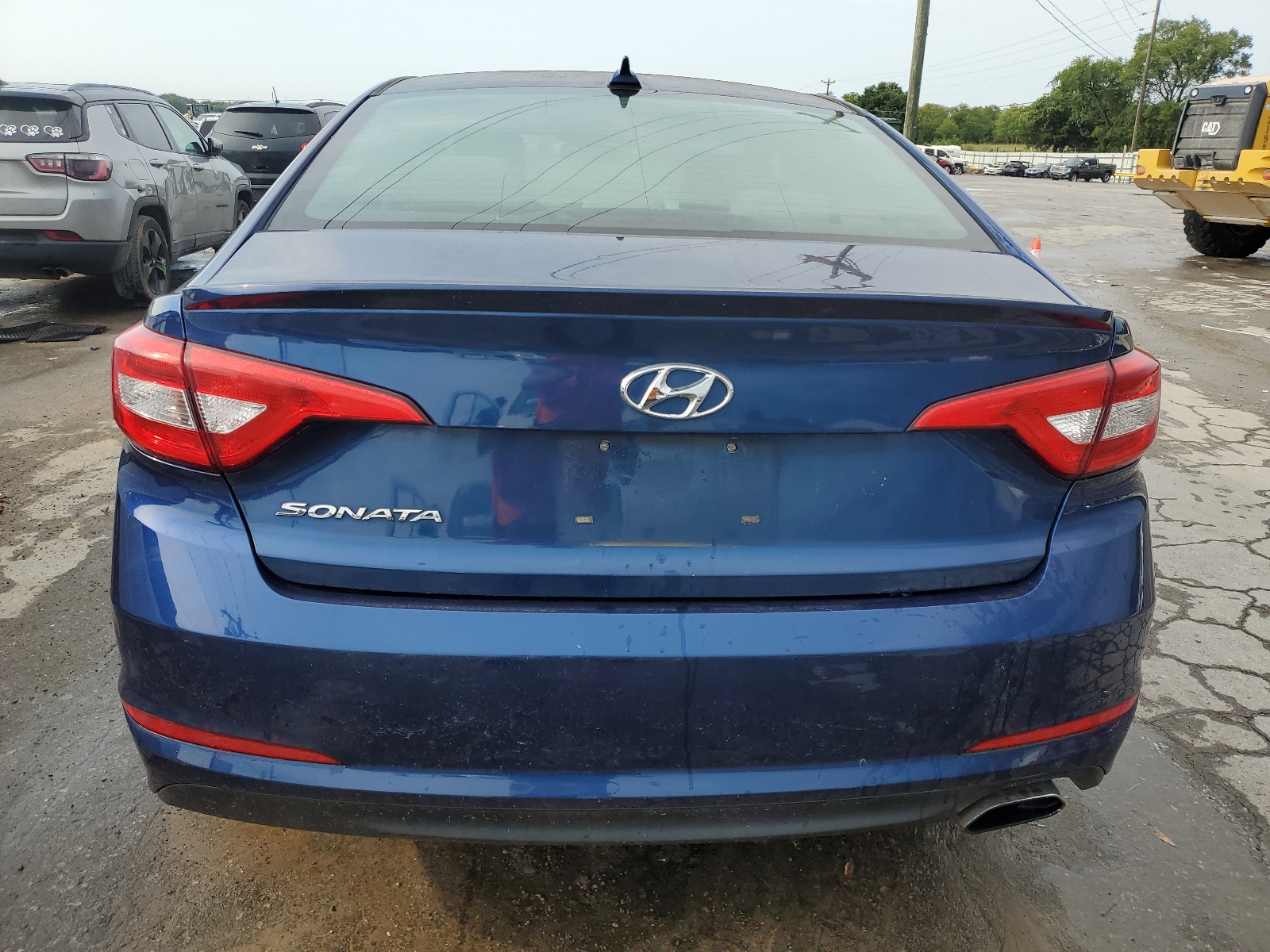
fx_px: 954
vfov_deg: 53.1
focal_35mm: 26
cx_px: 635
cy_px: 476
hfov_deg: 67.3
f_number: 1.5
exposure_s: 1/1667
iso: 50
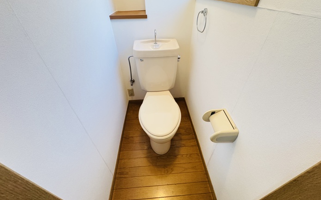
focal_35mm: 15
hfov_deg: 101.5
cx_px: 162
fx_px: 131
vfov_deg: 74.3
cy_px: 84
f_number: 2.2
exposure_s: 1/60
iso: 640
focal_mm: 2.22
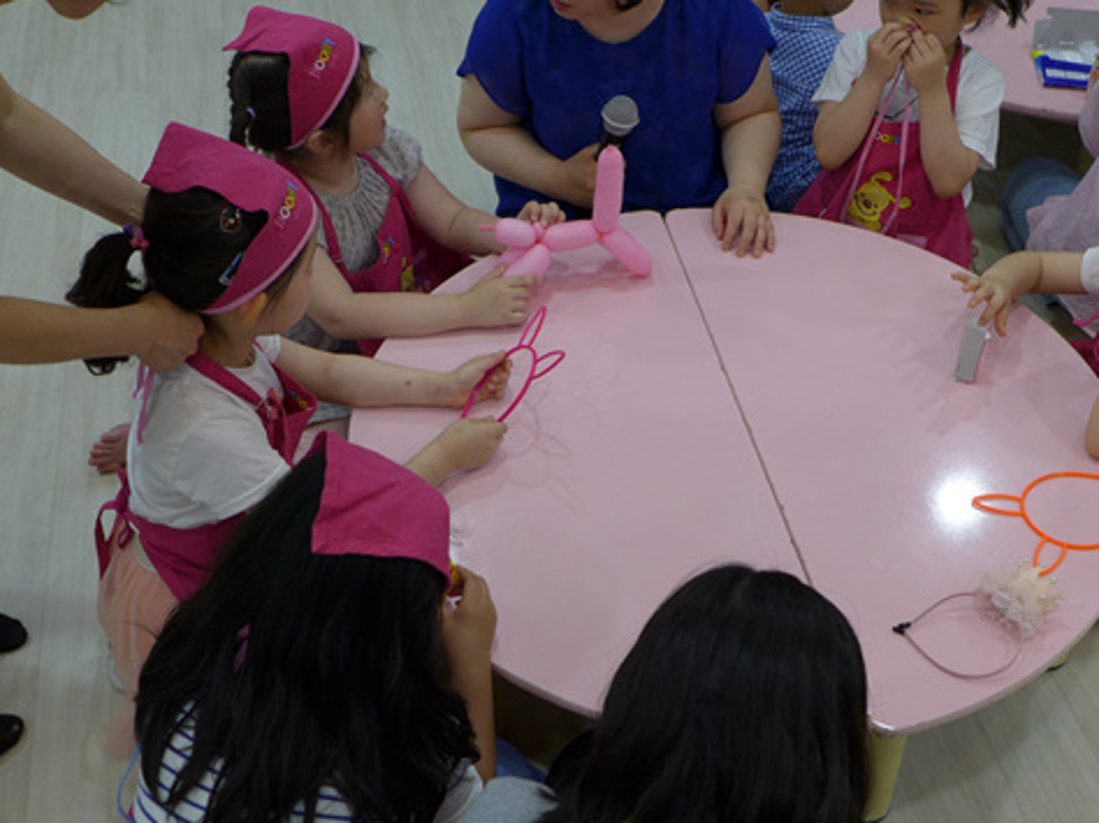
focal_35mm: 50
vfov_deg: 29.0
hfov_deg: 37.9
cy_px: 332
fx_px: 1587
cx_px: 700
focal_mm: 7.3
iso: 80
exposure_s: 1/100
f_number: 1.7
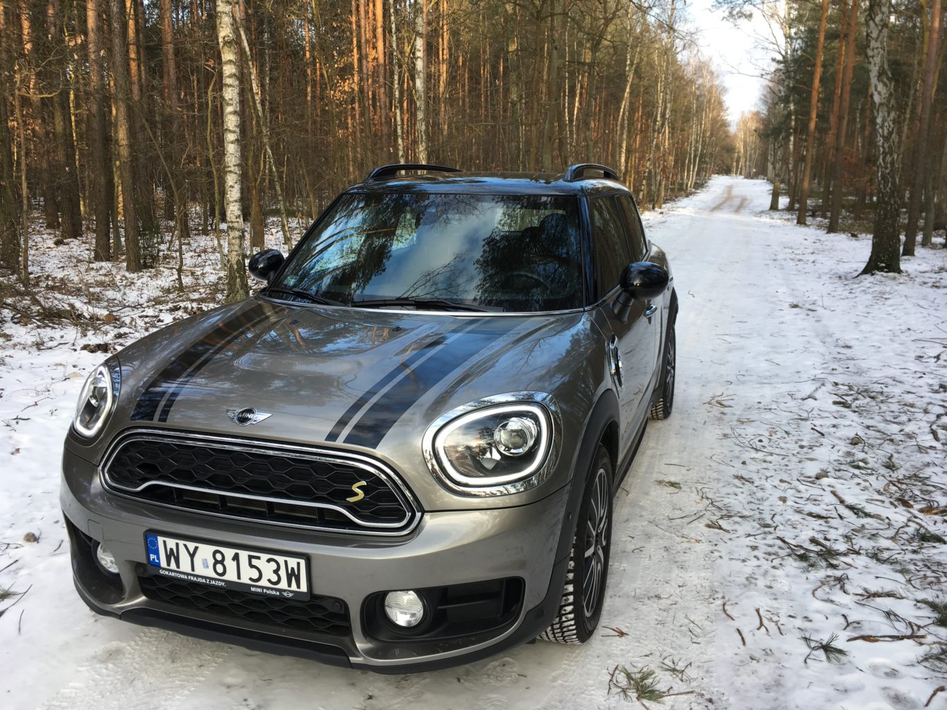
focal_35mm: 29
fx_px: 793
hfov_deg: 61.7
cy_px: 355
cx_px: 474
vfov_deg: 48.2
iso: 25
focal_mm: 4.15
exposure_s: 1/169
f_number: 2.2
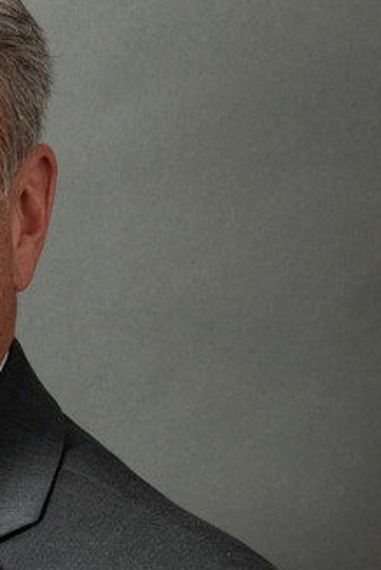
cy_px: 694
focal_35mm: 230
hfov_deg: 5.9
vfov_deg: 8.8
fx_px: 3643
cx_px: -146
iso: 400
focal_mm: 50
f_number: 13
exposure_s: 1/60
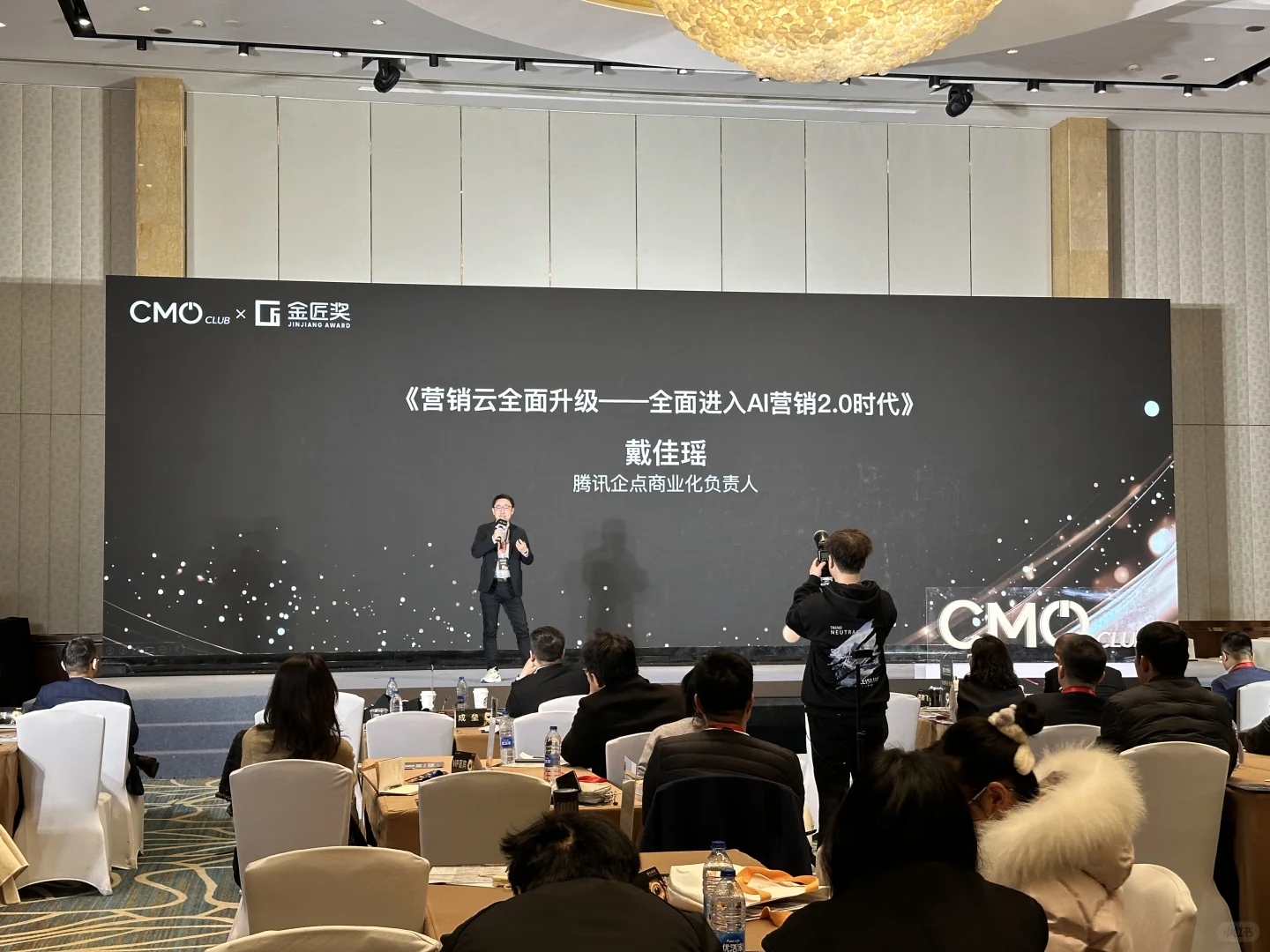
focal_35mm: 48
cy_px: 476
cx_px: 635
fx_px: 1761
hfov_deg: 39.7
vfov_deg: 30.3
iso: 125
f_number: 1.78
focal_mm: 6.86
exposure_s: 1/50
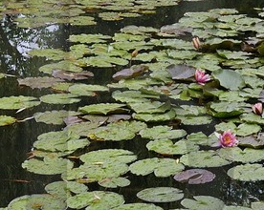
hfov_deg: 13.0
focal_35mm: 147
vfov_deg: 10.5
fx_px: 1147
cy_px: 99
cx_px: 253
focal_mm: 27
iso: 800
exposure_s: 1/125
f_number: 10
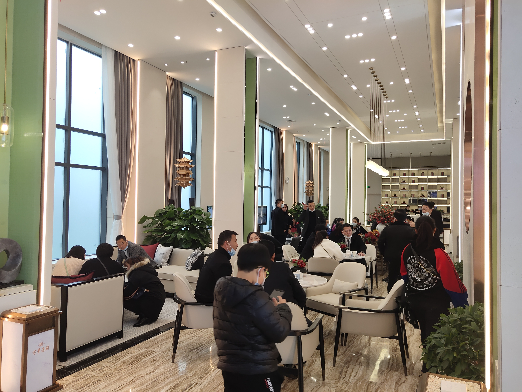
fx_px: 452
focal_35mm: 30
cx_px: 261
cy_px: 196
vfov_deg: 46.8
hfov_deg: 60.0
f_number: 1.8
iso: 53
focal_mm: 4.35
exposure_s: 1/100
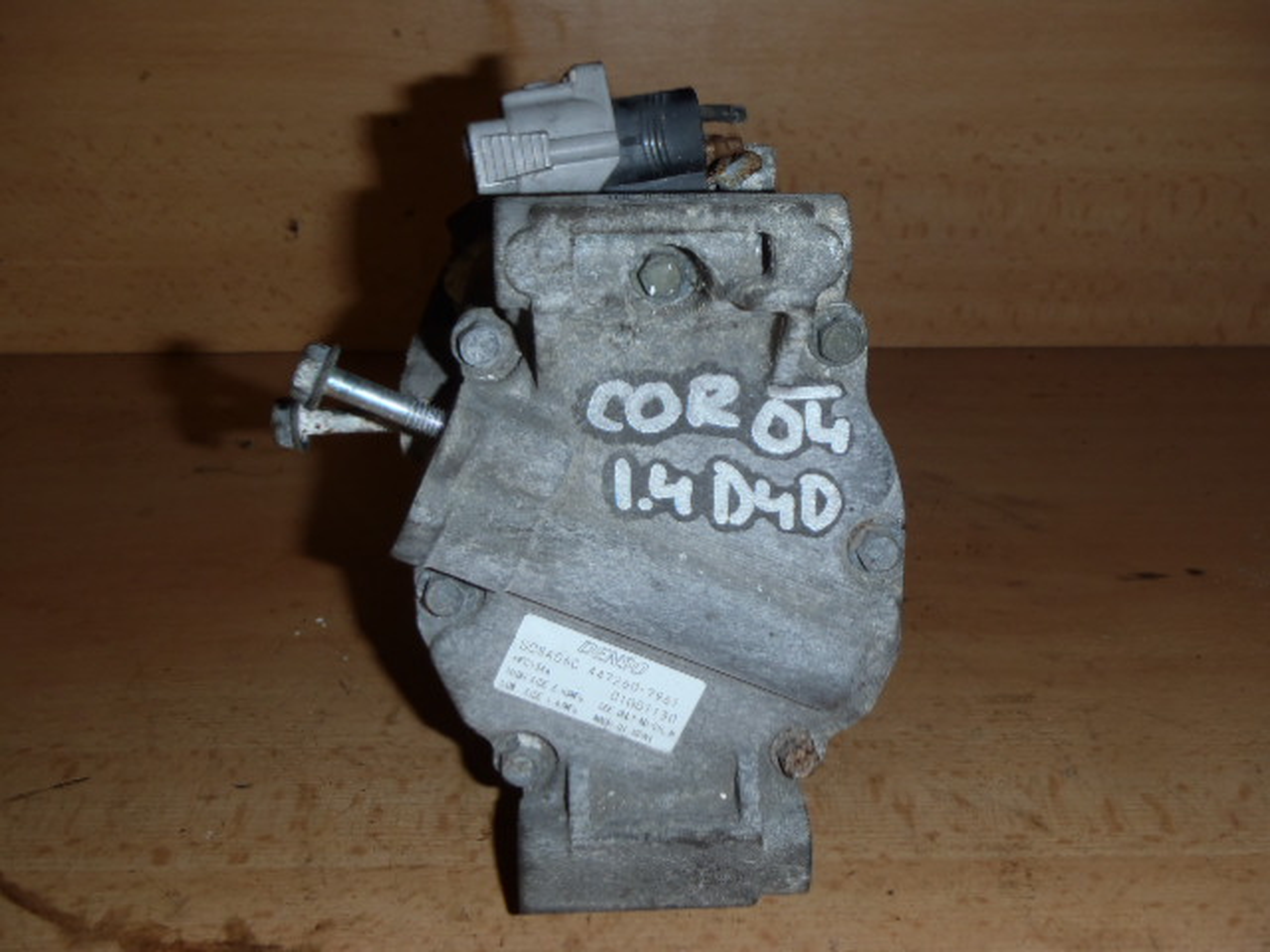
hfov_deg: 49.0
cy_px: 476
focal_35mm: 38
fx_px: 1394
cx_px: 635
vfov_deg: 37.7
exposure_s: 1/40
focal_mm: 6.83
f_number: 4.6
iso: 100
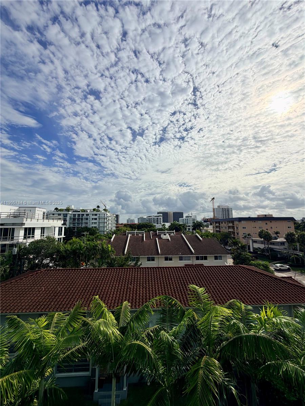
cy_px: 203
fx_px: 164
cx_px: 152
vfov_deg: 102.1
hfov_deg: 85.7
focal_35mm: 14
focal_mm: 2.22
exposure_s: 1/3289
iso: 20
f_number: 2.2
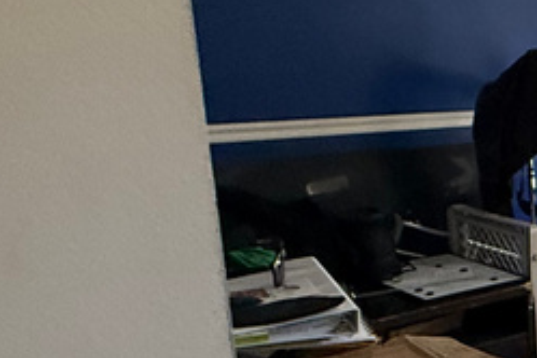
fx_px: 895
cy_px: 214
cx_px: 882
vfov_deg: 22.6
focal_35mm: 60
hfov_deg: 23.5
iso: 320
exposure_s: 1/99
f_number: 2.2
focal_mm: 2.22
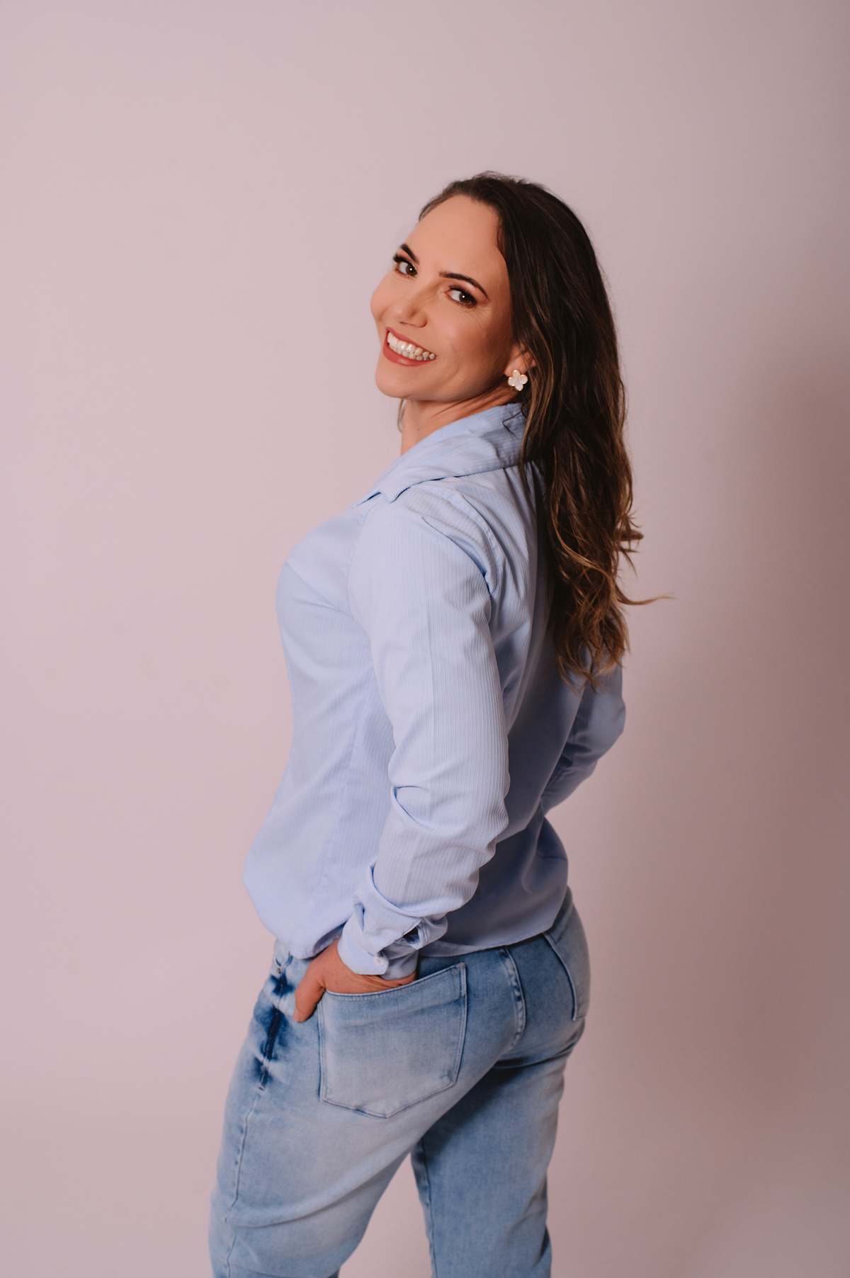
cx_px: 425
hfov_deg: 27.0
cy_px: 639
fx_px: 1773
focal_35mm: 50
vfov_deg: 39.6
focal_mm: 50
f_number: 6.3
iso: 100
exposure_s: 1/160
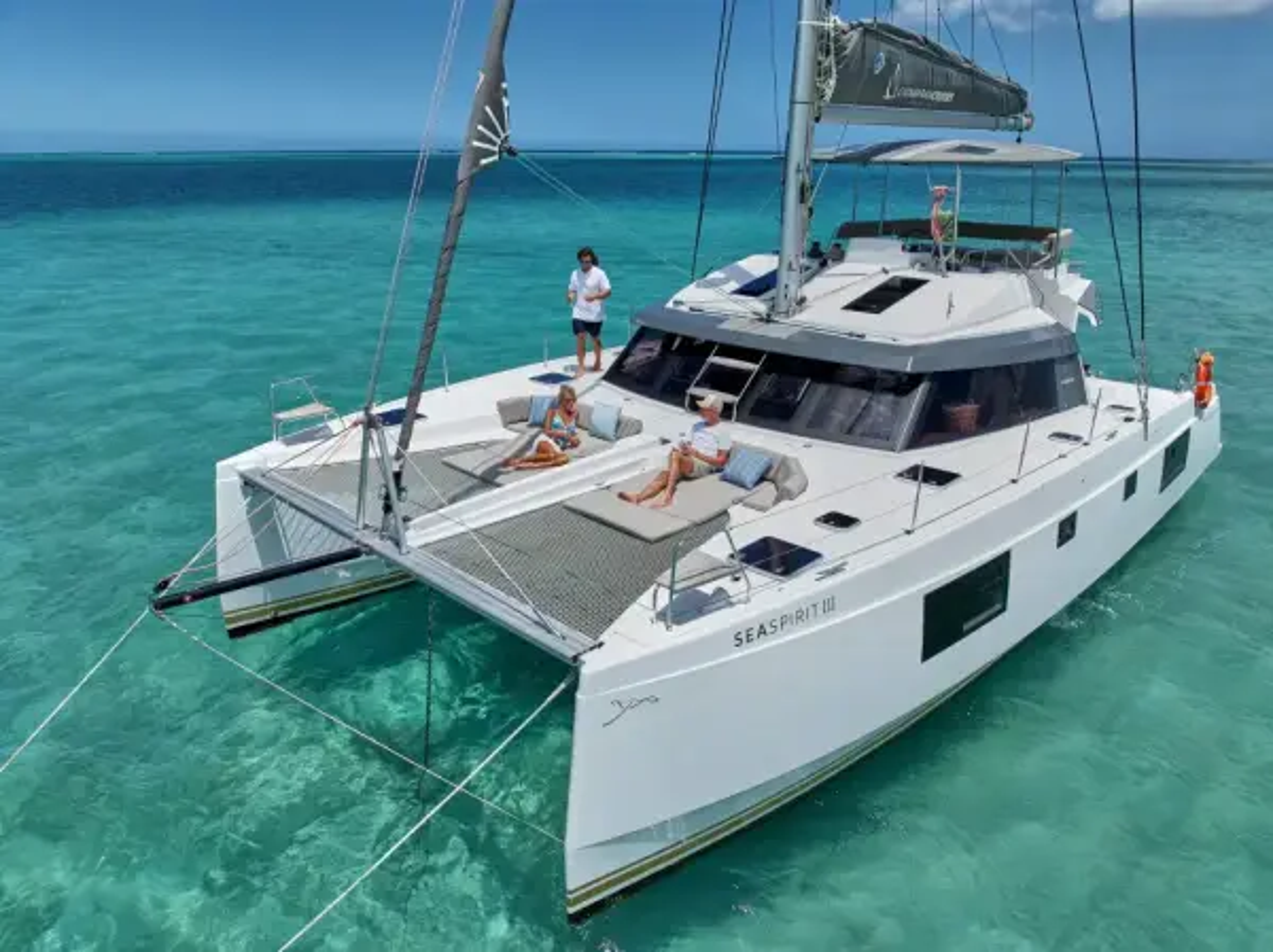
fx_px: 882
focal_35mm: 24
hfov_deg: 71.6
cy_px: 476
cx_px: 636
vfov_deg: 56.7
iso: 200
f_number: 2.8
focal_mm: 12.29
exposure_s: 1/640
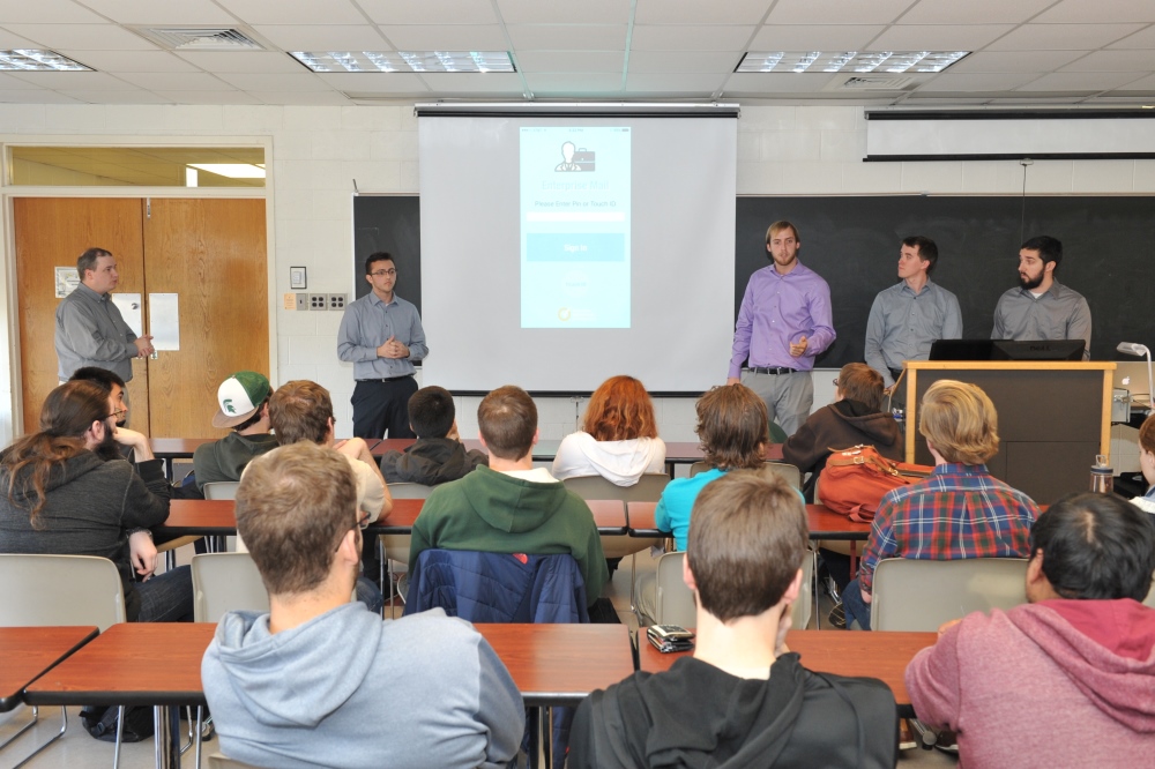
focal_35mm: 35
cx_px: 578
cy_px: 384
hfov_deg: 54.5
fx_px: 1122
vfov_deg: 37.8
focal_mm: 35
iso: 1400
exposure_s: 1/60
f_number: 7.1
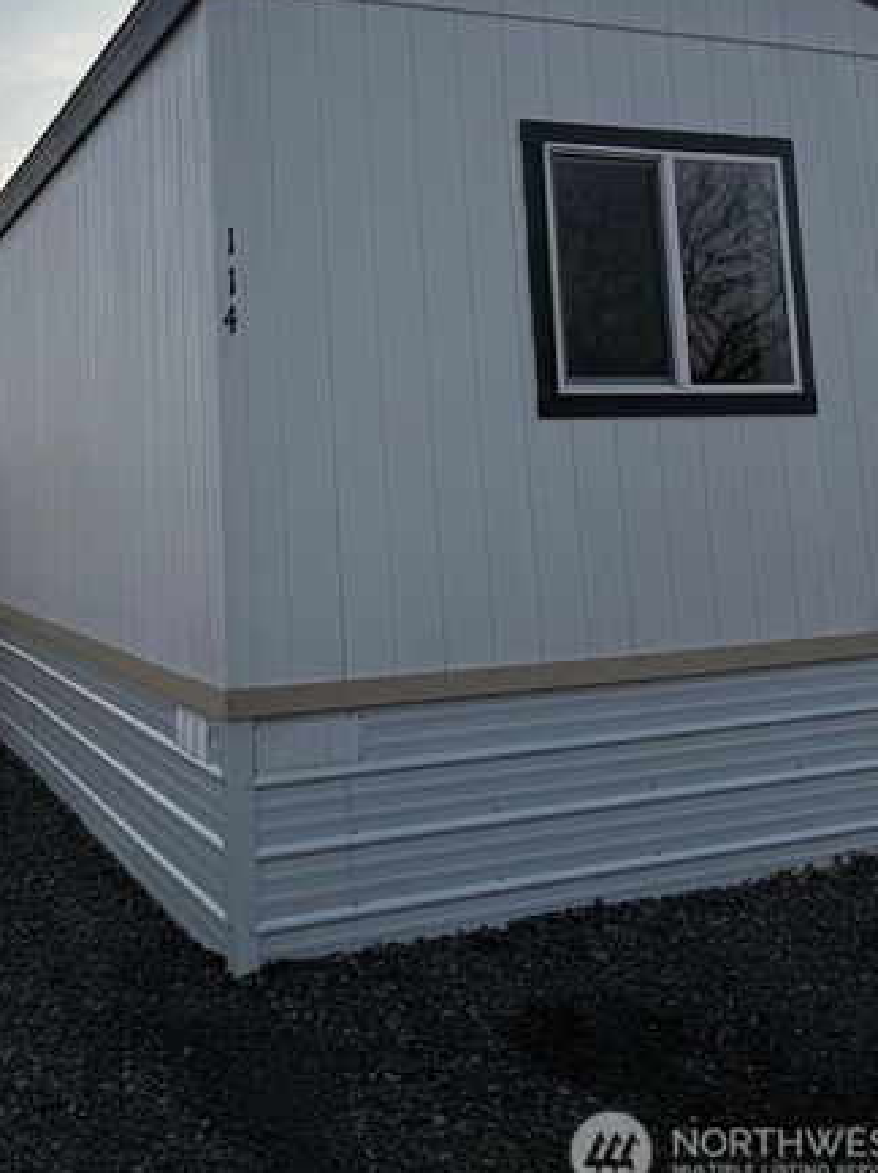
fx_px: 1253
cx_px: 276
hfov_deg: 38.1
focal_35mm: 37
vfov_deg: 48.4
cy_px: 307
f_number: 1.78
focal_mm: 6.76
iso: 80
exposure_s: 1/10309
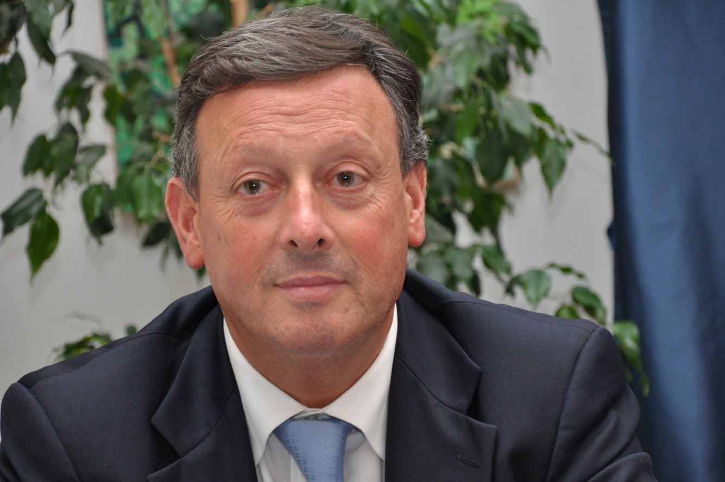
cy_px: 241
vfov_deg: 8.7
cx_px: 362
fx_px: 3168
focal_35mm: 158
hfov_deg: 13.1
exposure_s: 1/60
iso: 800
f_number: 5.6
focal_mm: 105
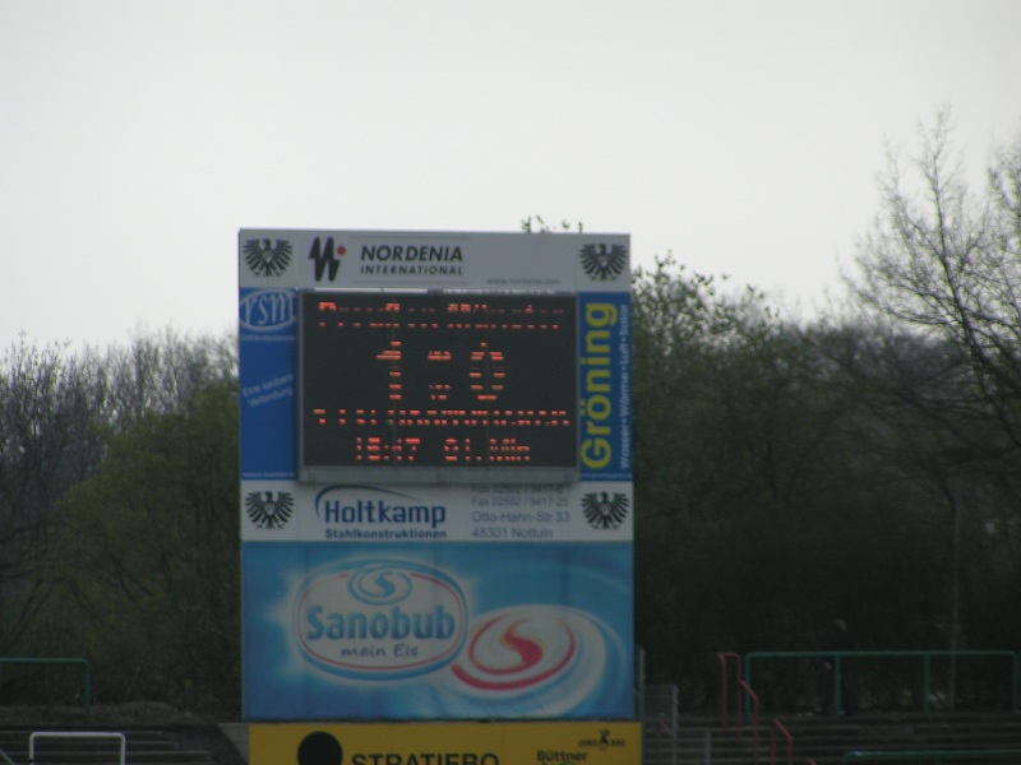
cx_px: 510
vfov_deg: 5.0
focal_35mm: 297
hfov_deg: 6.7
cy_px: 382
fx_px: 8760
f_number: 3.5
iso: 50
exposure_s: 1/1000
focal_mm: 45.4
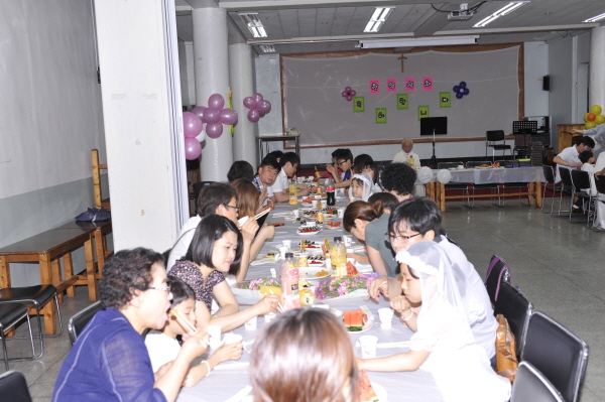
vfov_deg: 33.3
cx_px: 302
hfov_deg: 48.5
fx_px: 672
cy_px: 201
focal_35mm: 40
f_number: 6.3
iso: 200
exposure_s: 1/60
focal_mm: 40
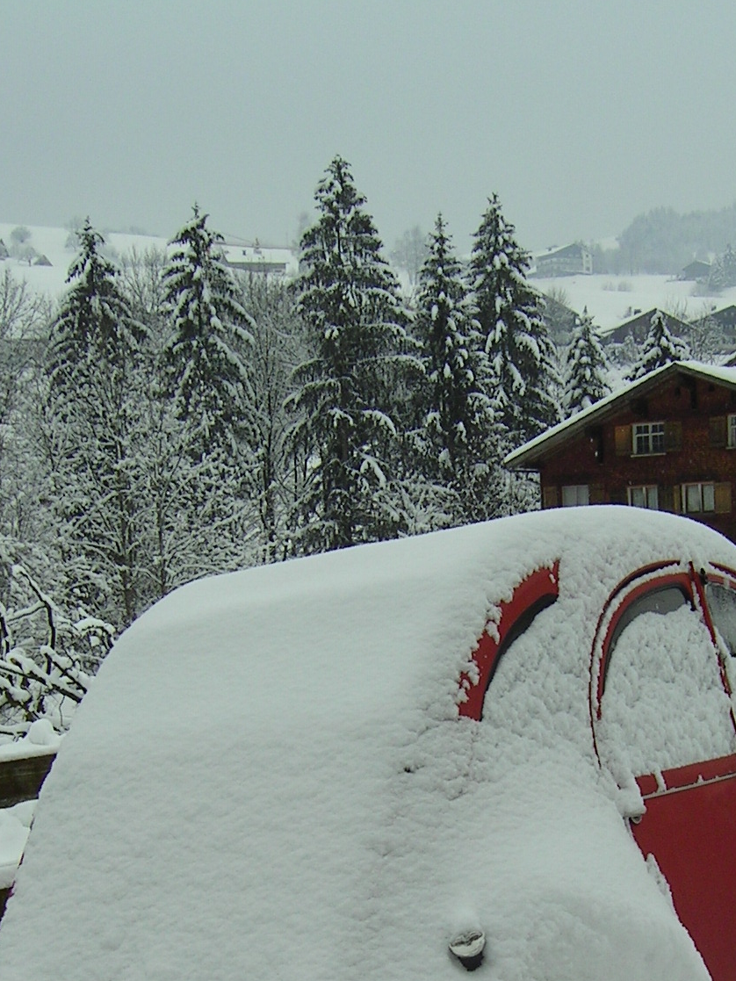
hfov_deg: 22.2
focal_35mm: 66
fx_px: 1871
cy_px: 891
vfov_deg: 28.2
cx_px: 452
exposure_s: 1/146
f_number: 4.8
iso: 50
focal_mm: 5.6
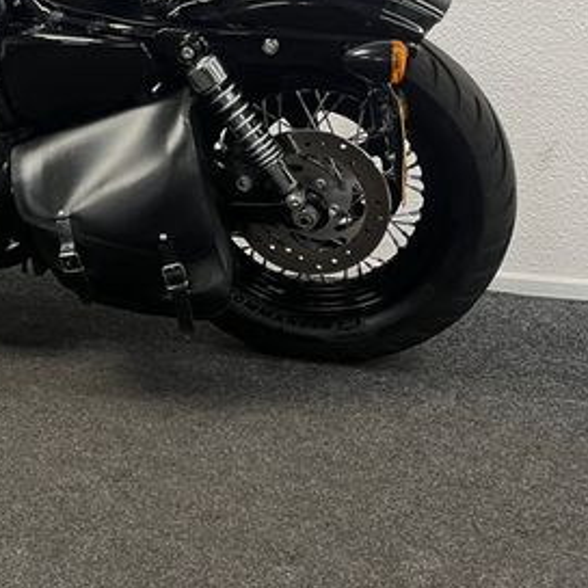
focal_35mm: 54
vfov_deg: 30.4
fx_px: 1038
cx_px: 2
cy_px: 76
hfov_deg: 29.6
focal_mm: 5.1
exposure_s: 1/50
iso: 80
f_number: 1.6
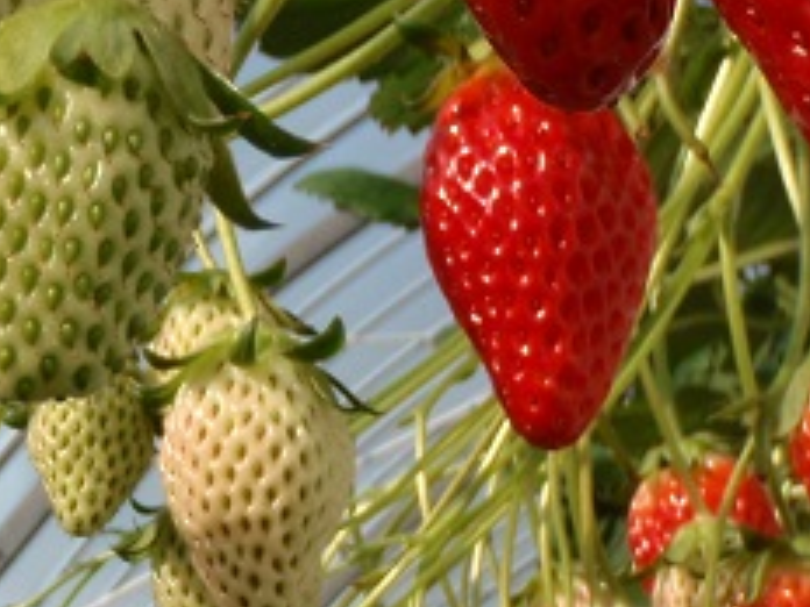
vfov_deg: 11.9
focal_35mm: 124
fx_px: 2902
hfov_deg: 15.7
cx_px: 56
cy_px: 181
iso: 64
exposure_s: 1/200
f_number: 6.3
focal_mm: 6.53
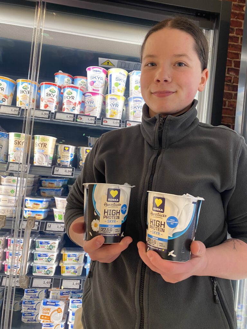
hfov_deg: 53.1
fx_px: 247
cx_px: 124
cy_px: 164
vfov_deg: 67.3
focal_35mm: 26
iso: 125
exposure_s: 1/67
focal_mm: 4.25
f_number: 1.8
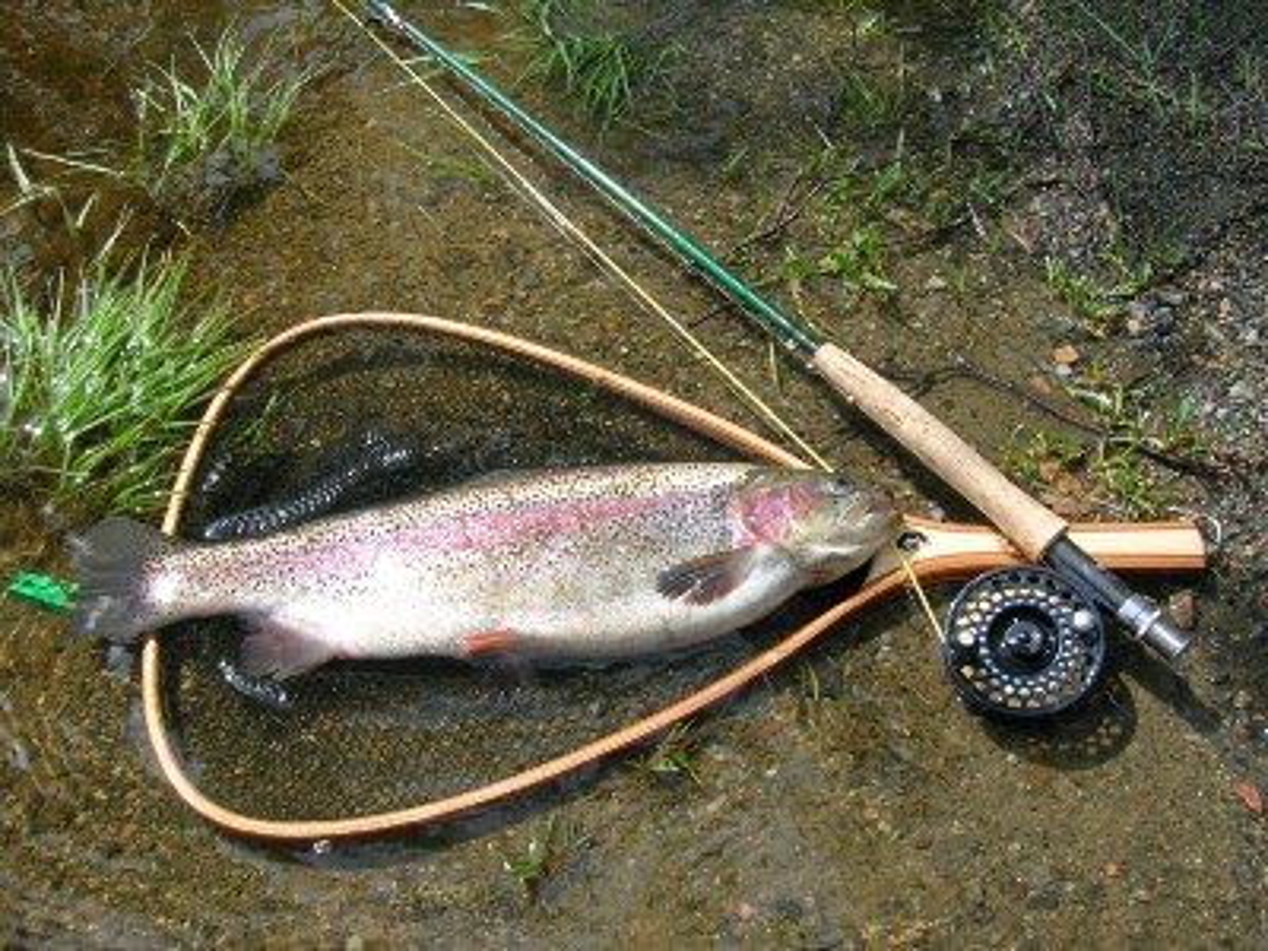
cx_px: 634
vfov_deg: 41.8
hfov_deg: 54.0
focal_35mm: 34
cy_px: 476
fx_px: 1245
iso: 50
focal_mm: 5.7
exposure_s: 1/177
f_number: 4.9
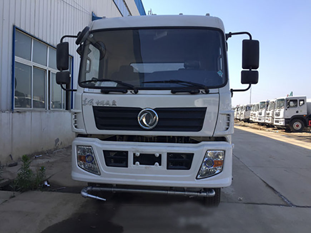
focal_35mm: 29
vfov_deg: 48.2
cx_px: 156
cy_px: 116
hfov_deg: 61.6
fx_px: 261
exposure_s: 1/791
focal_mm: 4.15
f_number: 2.2
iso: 32
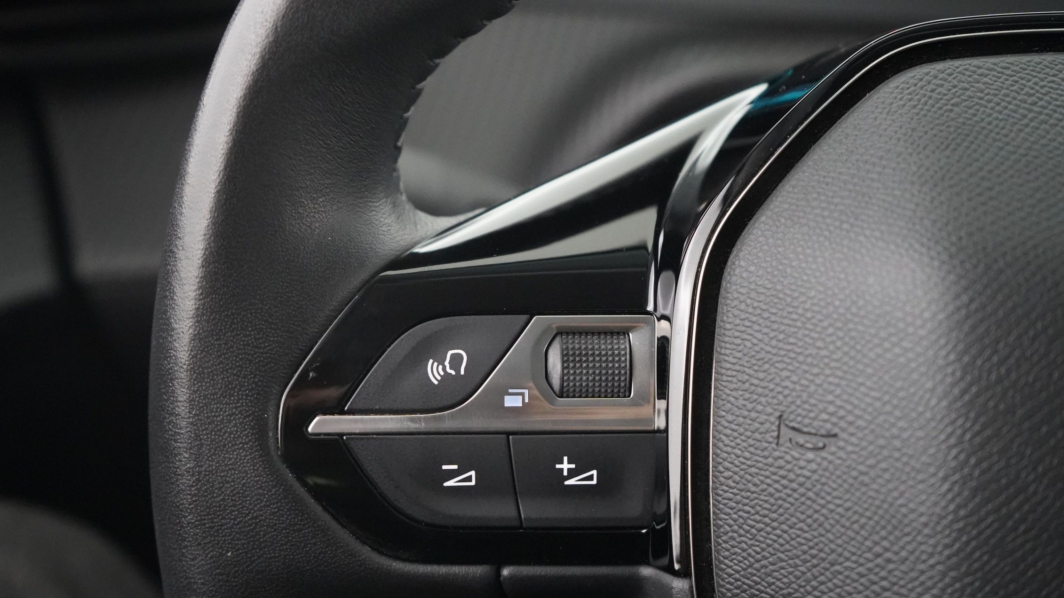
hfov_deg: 46.4
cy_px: 364
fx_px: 1241
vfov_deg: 27.0
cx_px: 561
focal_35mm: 44
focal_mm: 38
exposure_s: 1/40
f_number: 4
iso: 12800
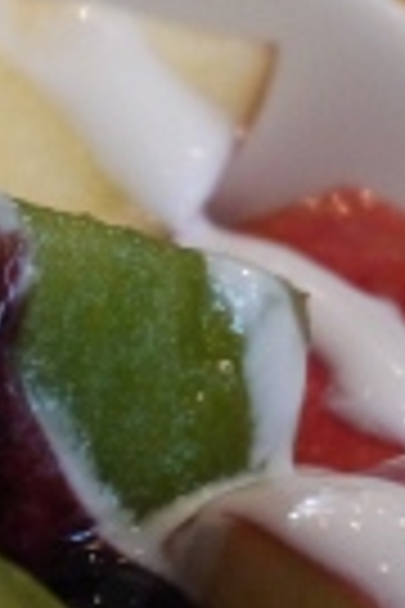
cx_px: -162
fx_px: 4083
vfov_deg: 8.5
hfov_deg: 5.6
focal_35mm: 242
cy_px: 585
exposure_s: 1/30
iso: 1600
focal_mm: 35
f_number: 5.6
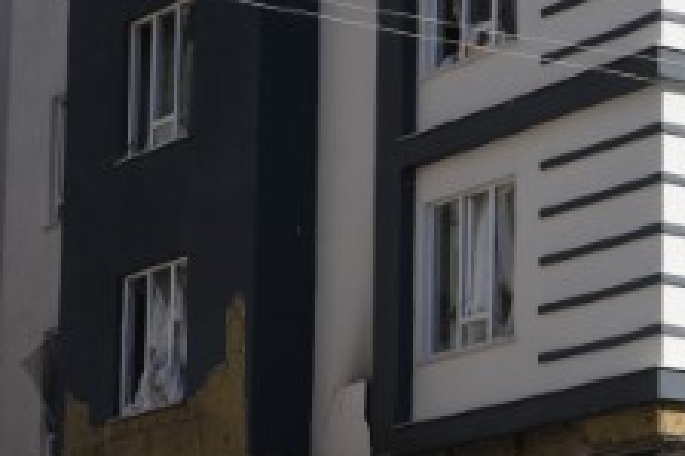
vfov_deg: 8.3
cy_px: 373
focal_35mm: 164
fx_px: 3118
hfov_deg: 12.3
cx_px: 807
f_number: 7.1
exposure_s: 1/500
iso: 100
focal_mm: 51
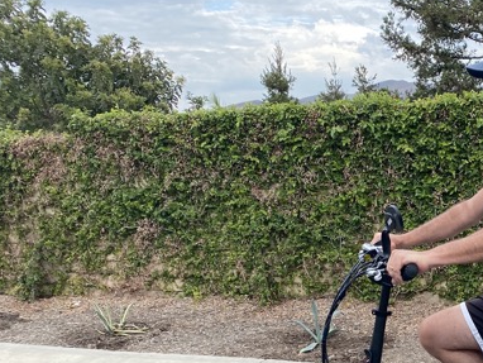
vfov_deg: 27.8
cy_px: 307
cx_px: 443
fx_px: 712
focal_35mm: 51
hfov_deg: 35.1
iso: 32
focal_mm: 4.25
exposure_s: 1/167
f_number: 1.8
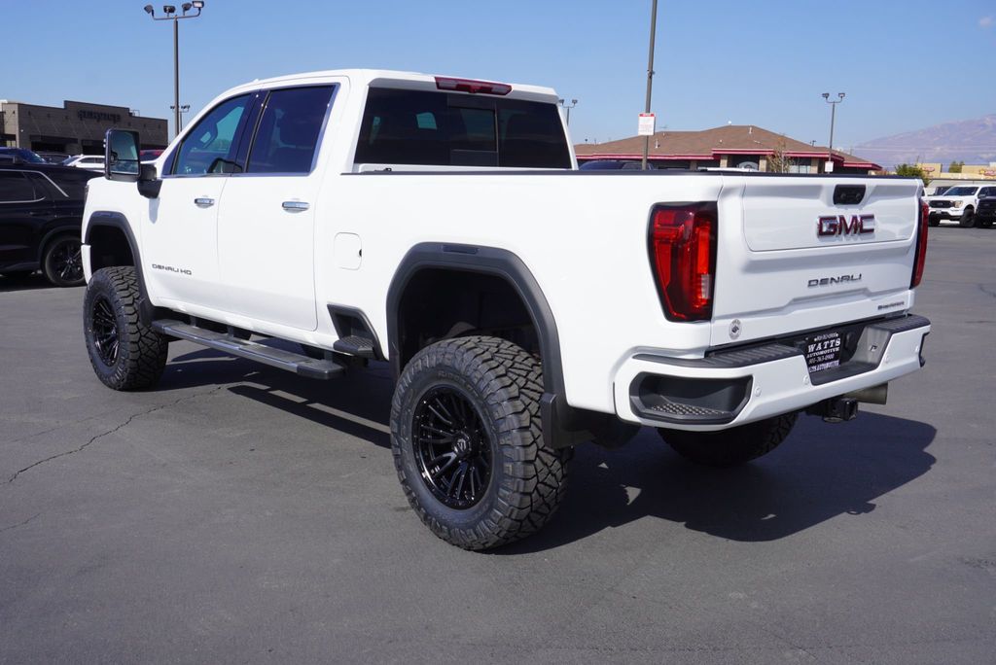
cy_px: 332
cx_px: 498
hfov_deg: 55.1
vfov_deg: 38.4
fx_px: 955
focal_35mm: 34
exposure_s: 1/200
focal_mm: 23
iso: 100
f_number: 10
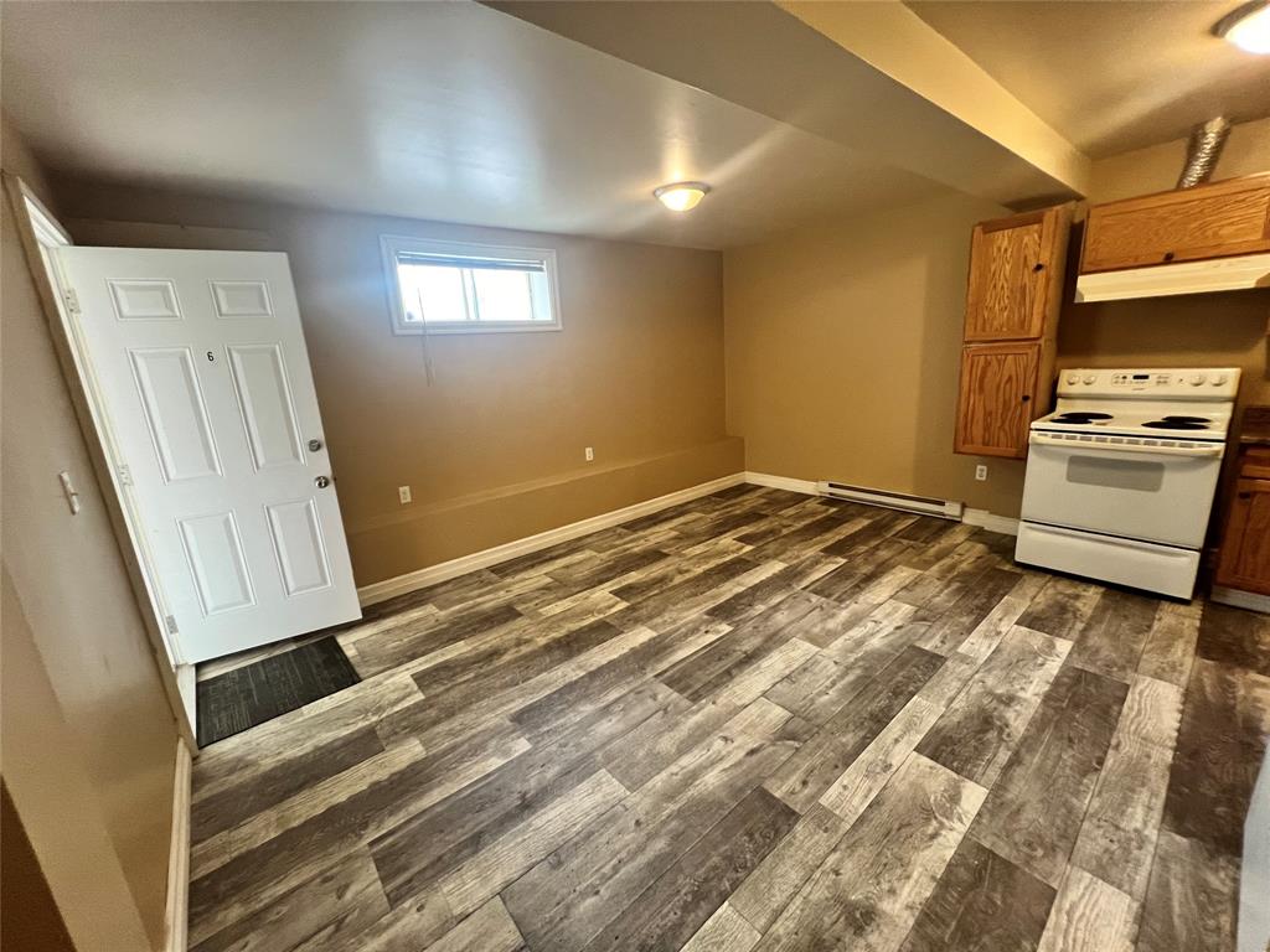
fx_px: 477
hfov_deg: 106.2
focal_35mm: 13
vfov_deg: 89.9
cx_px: 635
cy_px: 476
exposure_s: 1/60
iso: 320
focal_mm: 1.57
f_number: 1.8
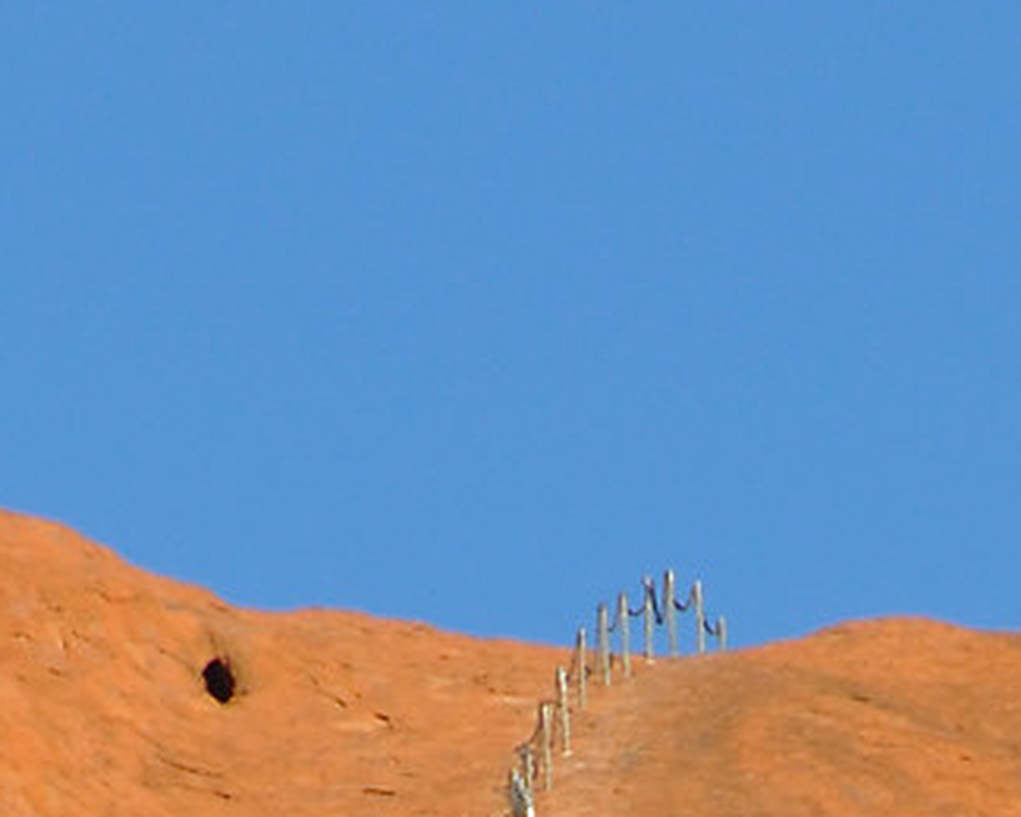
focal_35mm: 2077
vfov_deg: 0.7
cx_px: 688
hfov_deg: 0.9
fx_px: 62762
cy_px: 1706
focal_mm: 200
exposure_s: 1/640
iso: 200
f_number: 6.3
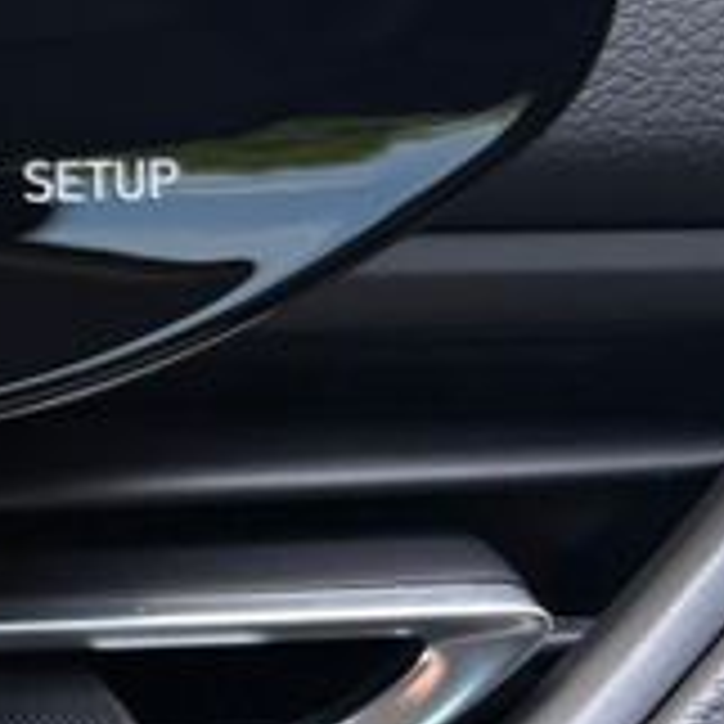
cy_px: -184
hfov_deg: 9.8
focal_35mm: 146
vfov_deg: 11.7
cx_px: -1295
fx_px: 3455
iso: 80
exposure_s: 1/200
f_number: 1.6
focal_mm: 5.96
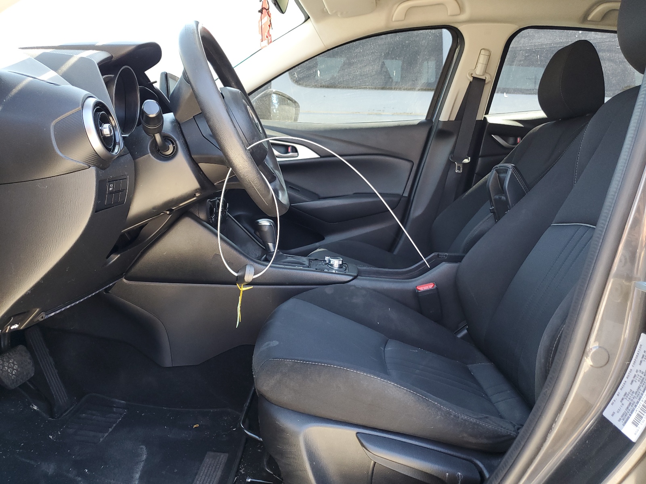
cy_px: 242
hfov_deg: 67.3
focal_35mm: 26
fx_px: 485
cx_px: 323
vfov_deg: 53.1
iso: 83
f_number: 1.5
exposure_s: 1/120
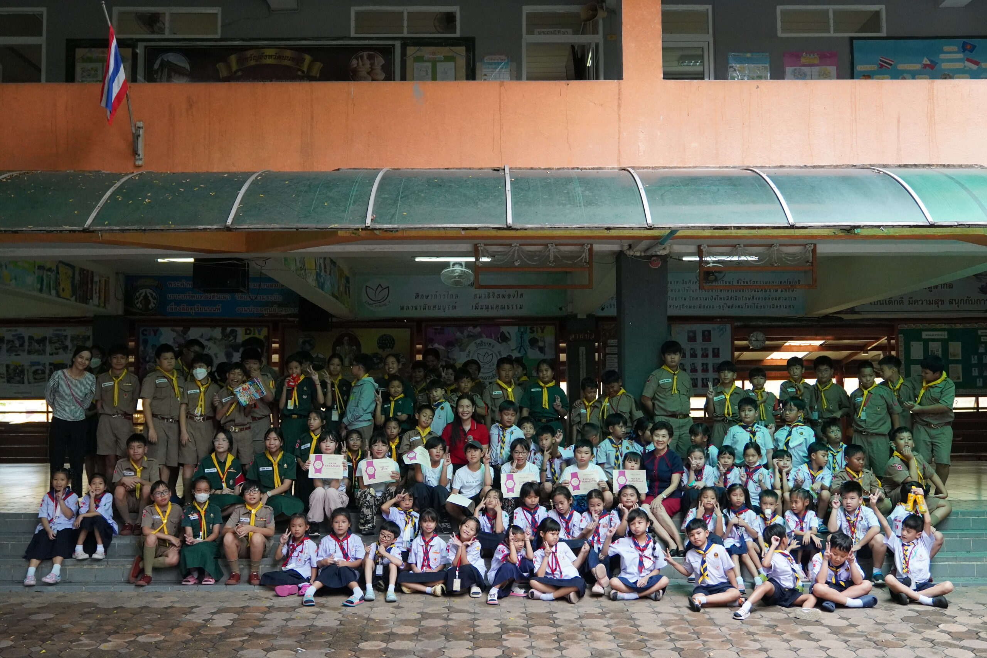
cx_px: 494
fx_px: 1151
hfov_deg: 46.4
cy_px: 329
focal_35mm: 42
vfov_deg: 31.9
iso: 2500
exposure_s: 1/1000
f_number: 2.8
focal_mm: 28
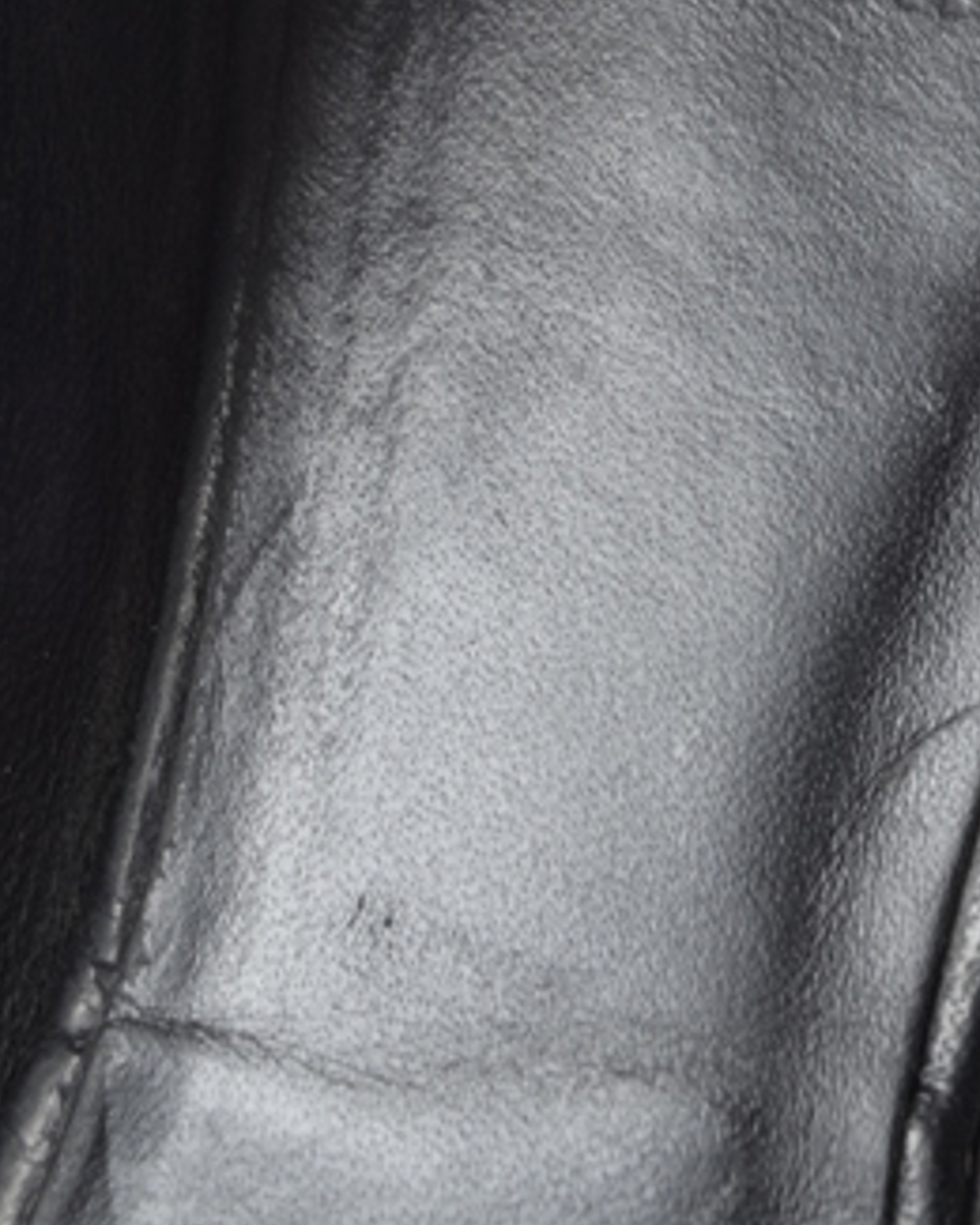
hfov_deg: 12.6
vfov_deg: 15.4
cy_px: -204
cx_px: 852
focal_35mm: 121
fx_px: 4392
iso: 200
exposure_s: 1/100
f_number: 13
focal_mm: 35
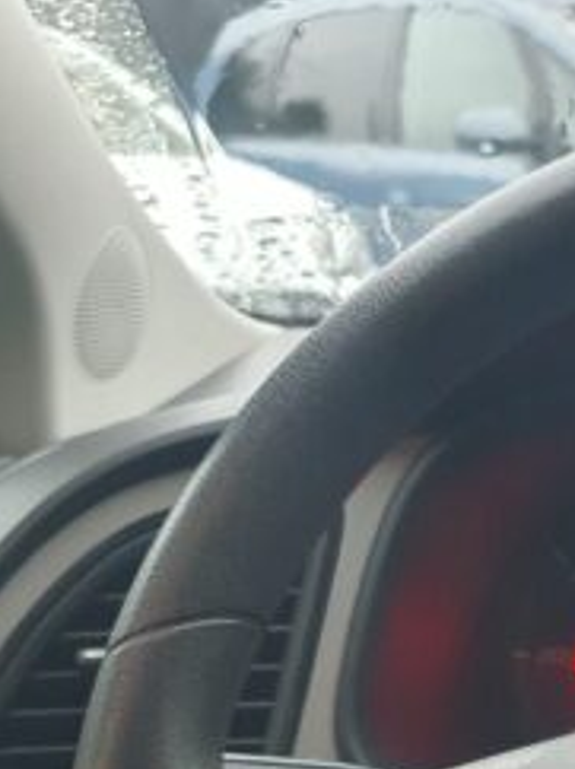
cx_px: 861
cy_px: 899
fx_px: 1908
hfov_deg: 15.8
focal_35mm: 86
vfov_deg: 21.3
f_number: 1.5
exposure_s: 1/50
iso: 400
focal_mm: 4.32
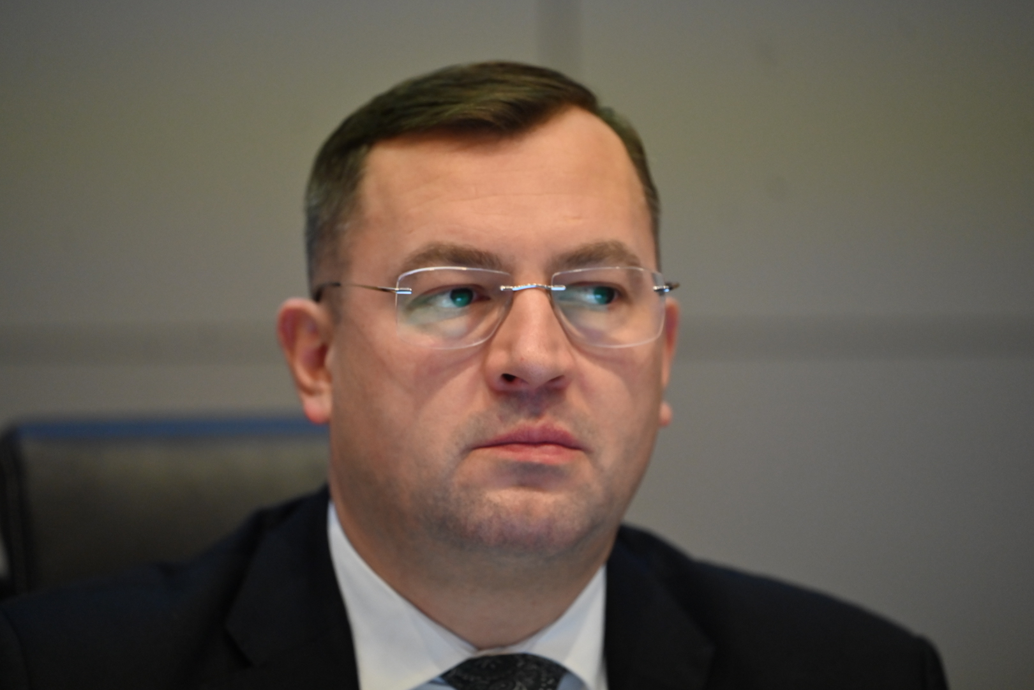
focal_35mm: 180
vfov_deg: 7.6
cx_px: 517
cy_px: 345
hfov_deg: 11.4
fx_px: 5170
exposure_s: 1/200
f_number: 2.8
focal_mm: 180
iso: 2000
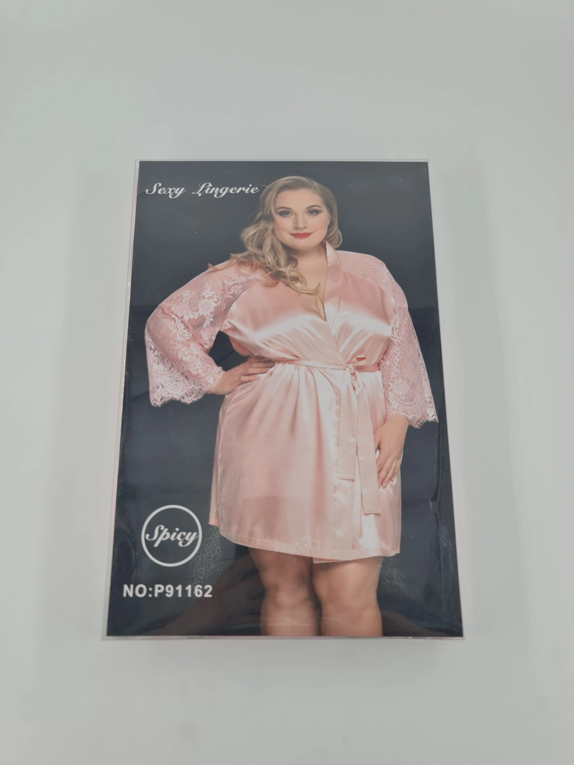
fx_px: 553
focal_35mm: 25
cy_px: 382
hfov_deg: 54.9
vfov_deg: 69.4
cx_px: 287
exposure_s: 1/290
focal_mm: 7
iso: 50
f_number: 1.8
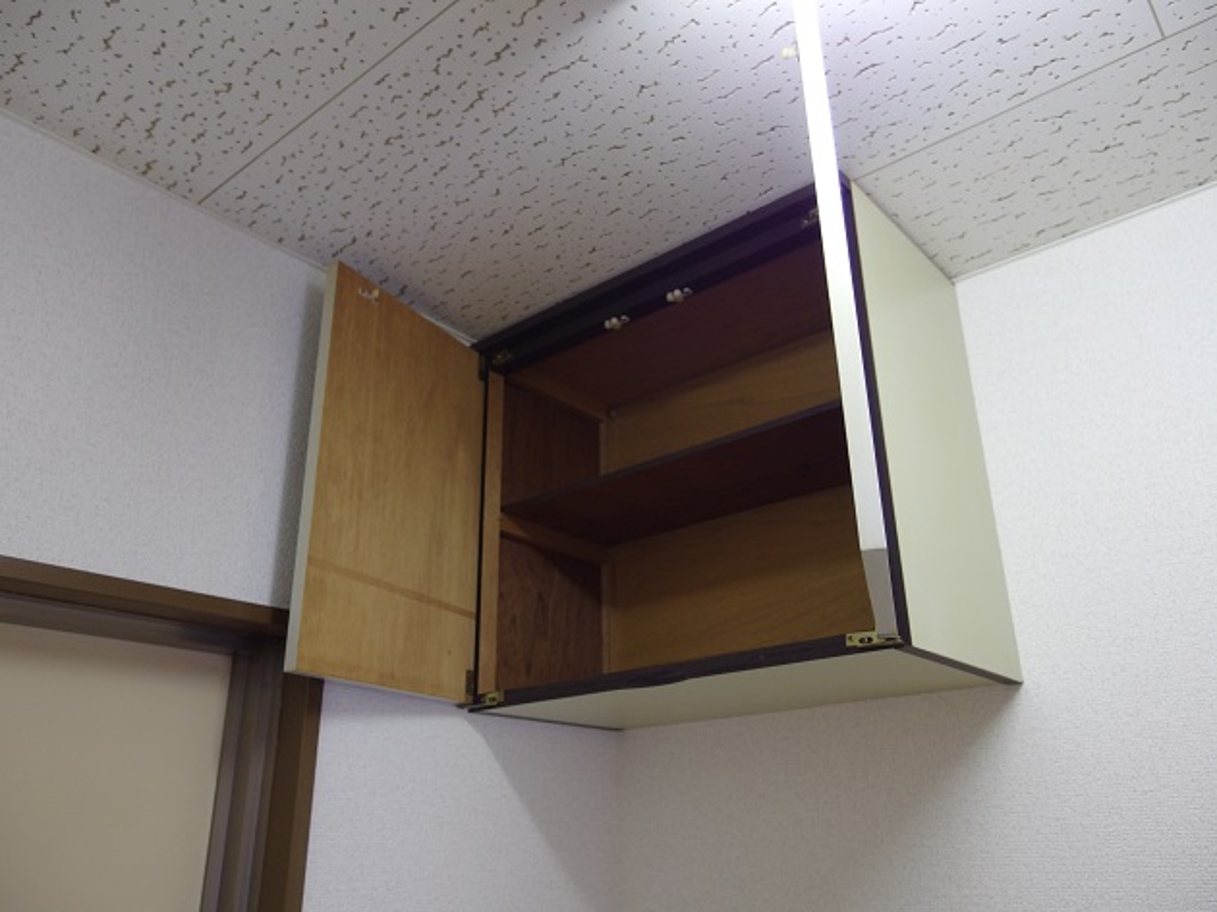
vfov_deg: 49.7
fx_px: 984
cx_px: 608
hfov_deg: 63.5
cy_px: 456
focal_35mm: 28
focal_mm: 6
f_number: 1.8
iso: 200
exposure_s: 1/45
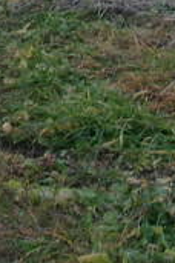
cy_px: -78
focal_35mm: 153
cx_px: -322
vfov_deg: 13.0
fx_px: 1116
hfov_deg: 7.9
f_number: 3.9
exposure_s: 1/70
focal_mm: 5.1
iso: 100
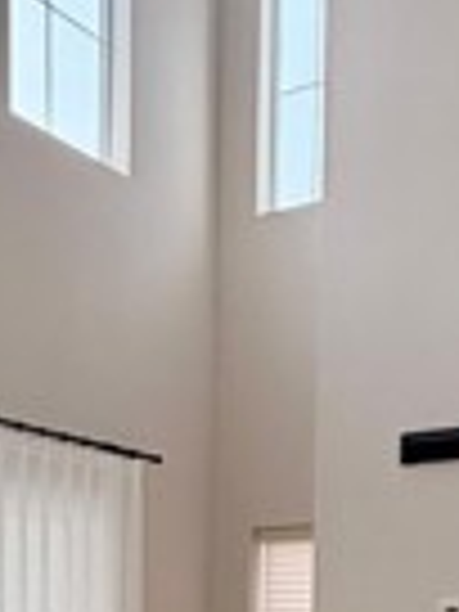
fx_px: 1167
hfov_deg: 22.3
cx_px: 238
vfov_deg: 25.5
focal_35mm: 66
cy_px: 788
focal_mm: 2.22
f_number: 2.2
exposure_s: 1/143
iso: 64
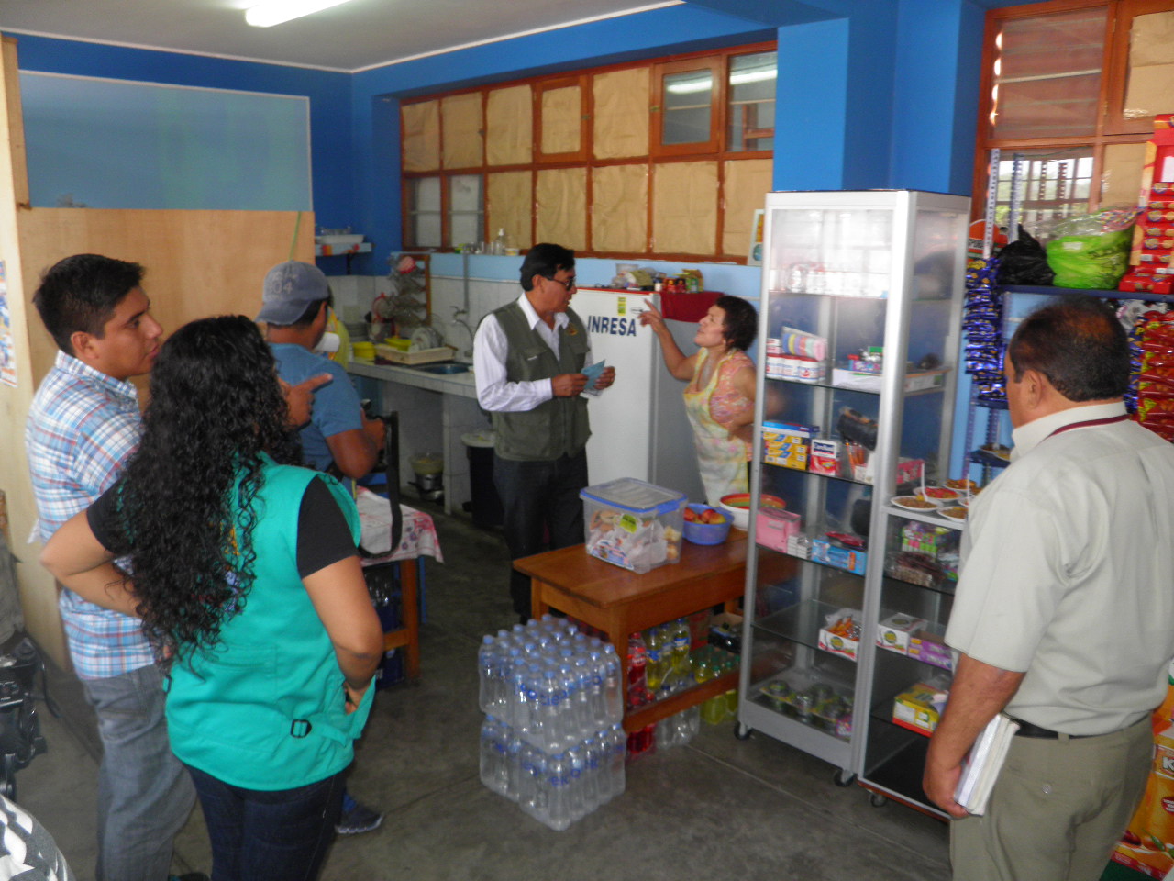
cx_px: 587
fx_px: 950
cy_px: 440
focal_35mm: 28
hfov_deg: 63.4
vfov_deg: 49.7
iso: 100
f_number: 2.8
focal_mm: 4.9
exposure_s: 1/30
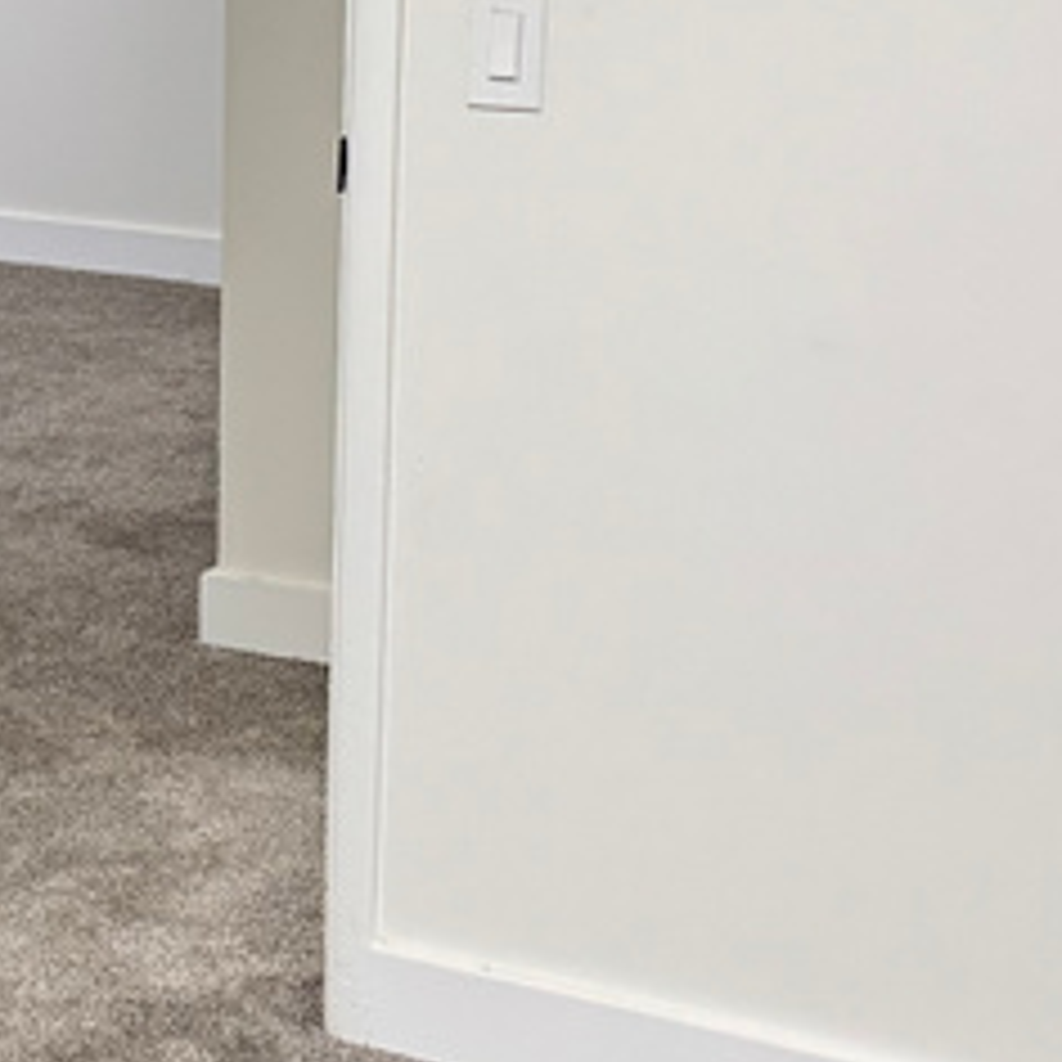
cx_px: -9
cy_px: 526
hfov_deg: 18.4
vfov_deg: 18.9
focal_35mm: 92
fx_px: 3193
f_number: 1.78
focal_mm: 6.76
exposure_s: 1/40
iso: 640
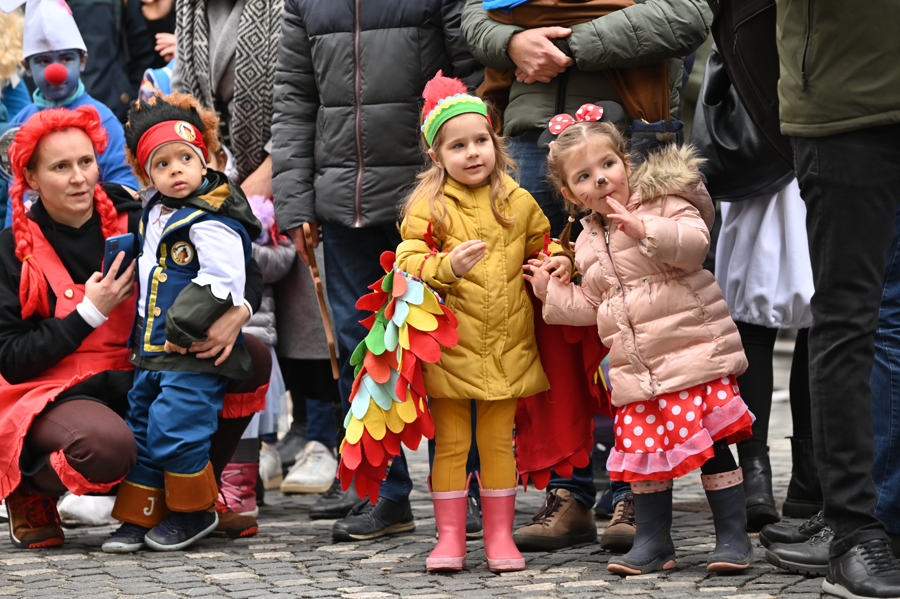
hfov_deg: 14.2
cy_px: 300
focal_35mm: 145
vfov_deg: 9.4
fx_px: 3623
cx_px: 450
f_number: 4
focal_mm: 145
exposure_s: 1/500
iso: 1000
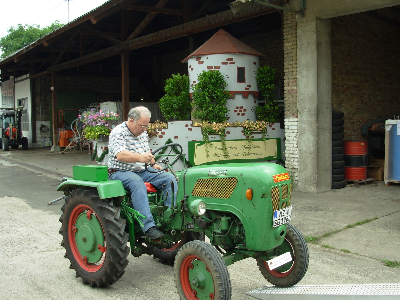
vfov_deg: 37.7
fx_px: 439
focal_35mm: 38
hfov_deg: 49.0
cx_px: 200
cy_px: 150
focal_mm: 6.3
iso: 50
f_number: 2.9
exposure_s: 1/352
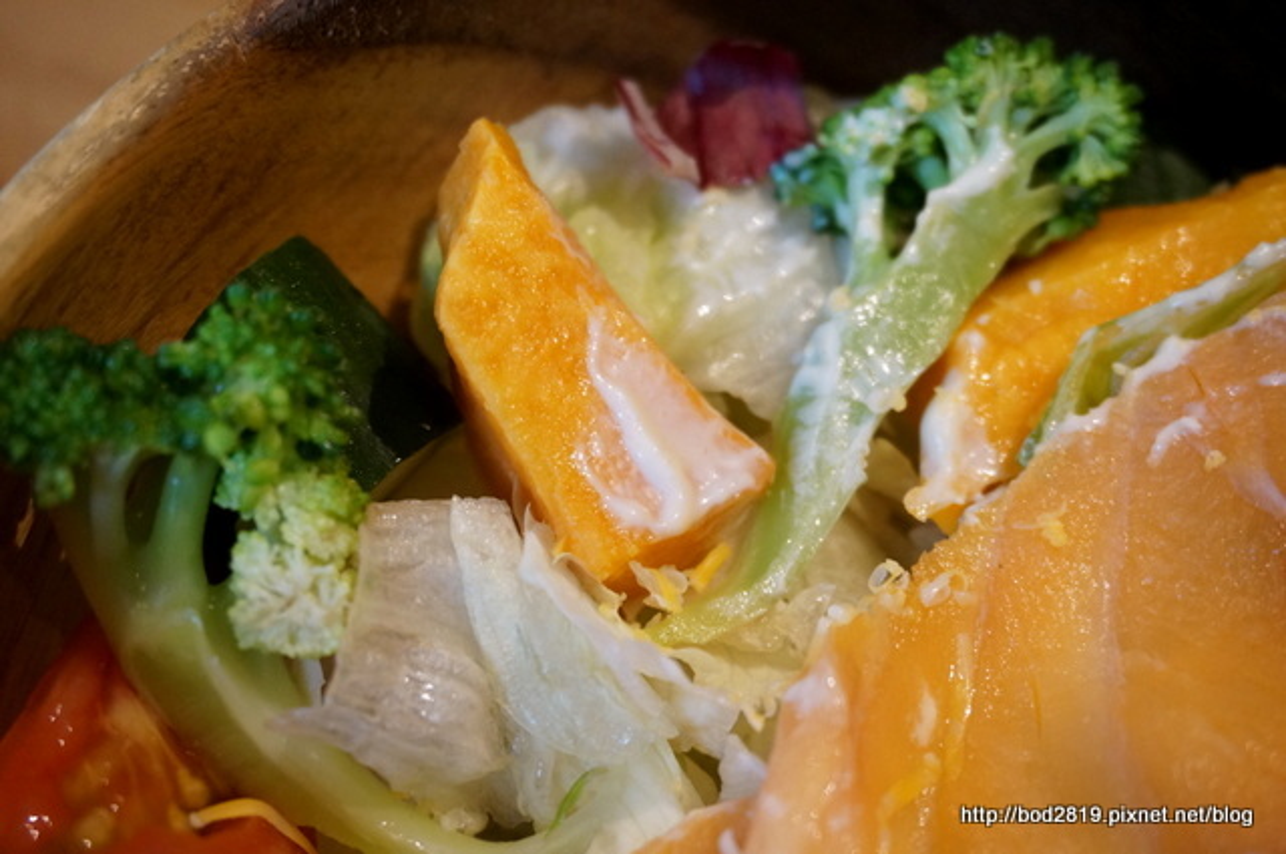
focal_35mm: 45
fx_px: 1605
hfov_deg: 43.7
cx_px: 643
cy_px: 427
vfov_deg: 29.8
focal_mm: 30
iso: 2000
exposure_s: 1/60
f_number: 5
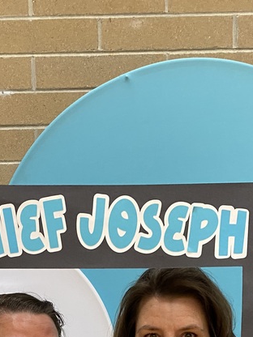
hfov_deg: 22.9
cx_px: 109
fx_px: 624
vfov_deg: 26.6
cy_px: 413
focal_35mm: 64
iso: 250
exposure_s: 1/60
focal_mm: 4.25
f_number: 1.8
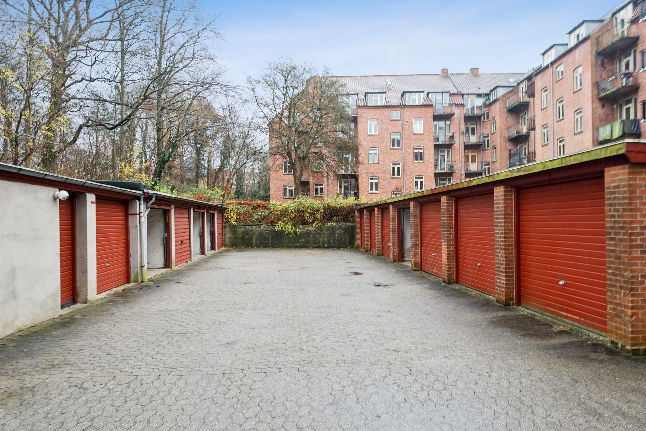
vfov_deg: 53.1
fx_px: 431
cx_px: 323
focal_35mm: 24
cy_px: 216
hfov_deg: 73.7
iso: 800
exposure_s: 1/40
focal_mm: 24
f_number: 6.3
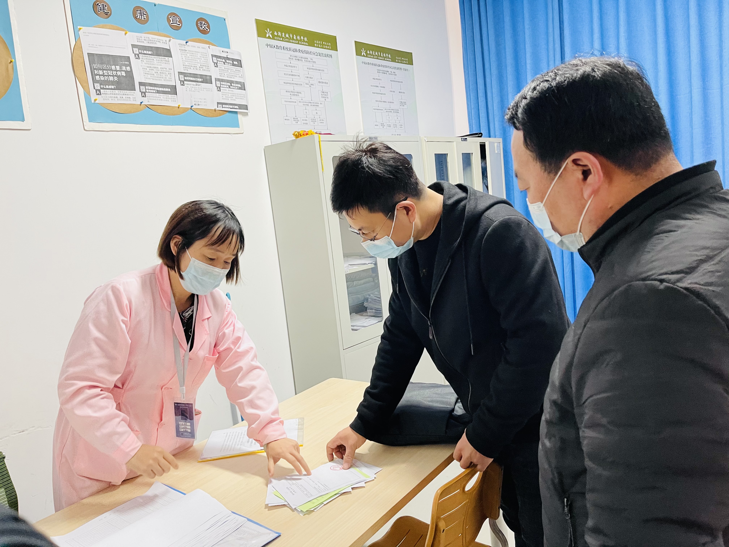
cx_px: 364
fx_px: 548
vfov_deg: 53.1
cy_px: 274
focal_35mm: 26
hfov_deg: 67.3
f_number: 1.6
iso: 320
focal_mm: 5.1
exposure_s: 1/60
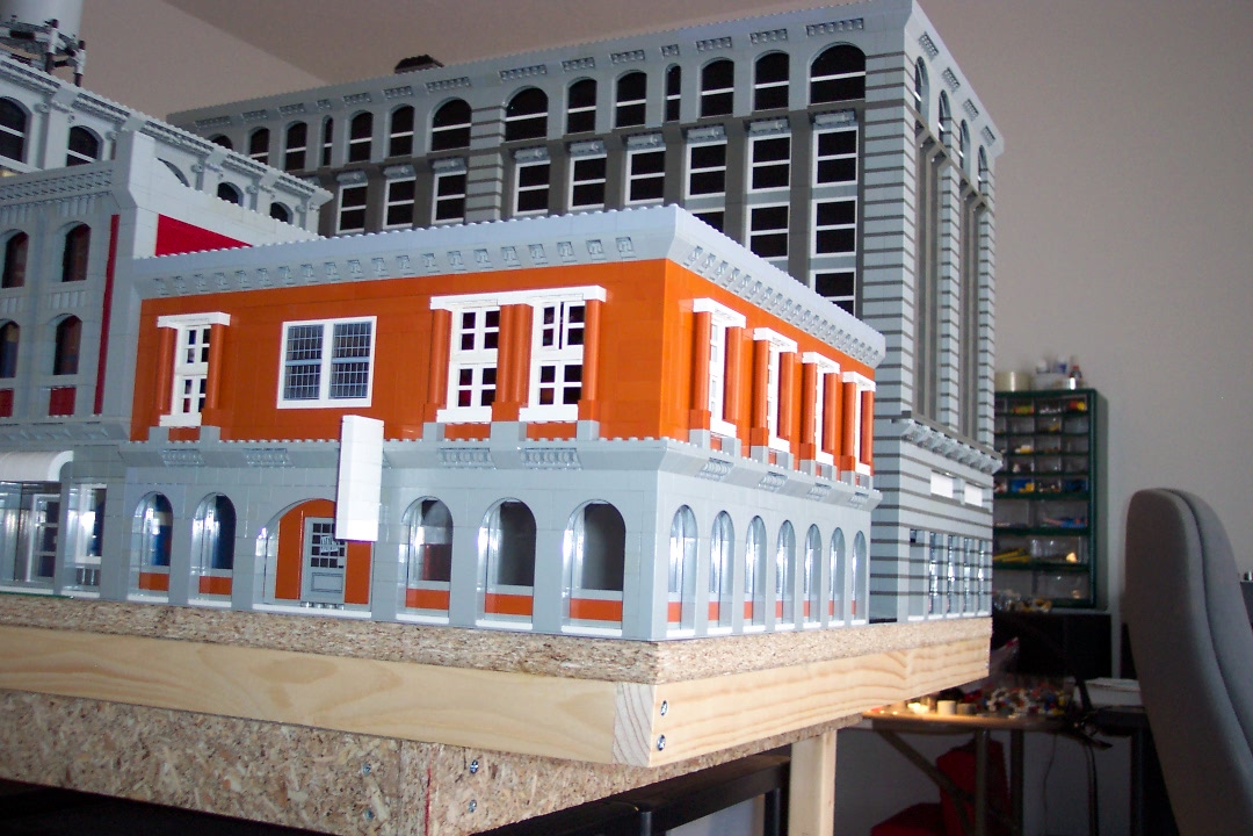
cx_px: 626
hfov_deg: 50.7
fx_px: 1323
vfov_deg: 35.1
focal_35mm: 38
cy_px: 418
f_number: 2.8
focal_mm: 8
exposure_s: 1/30
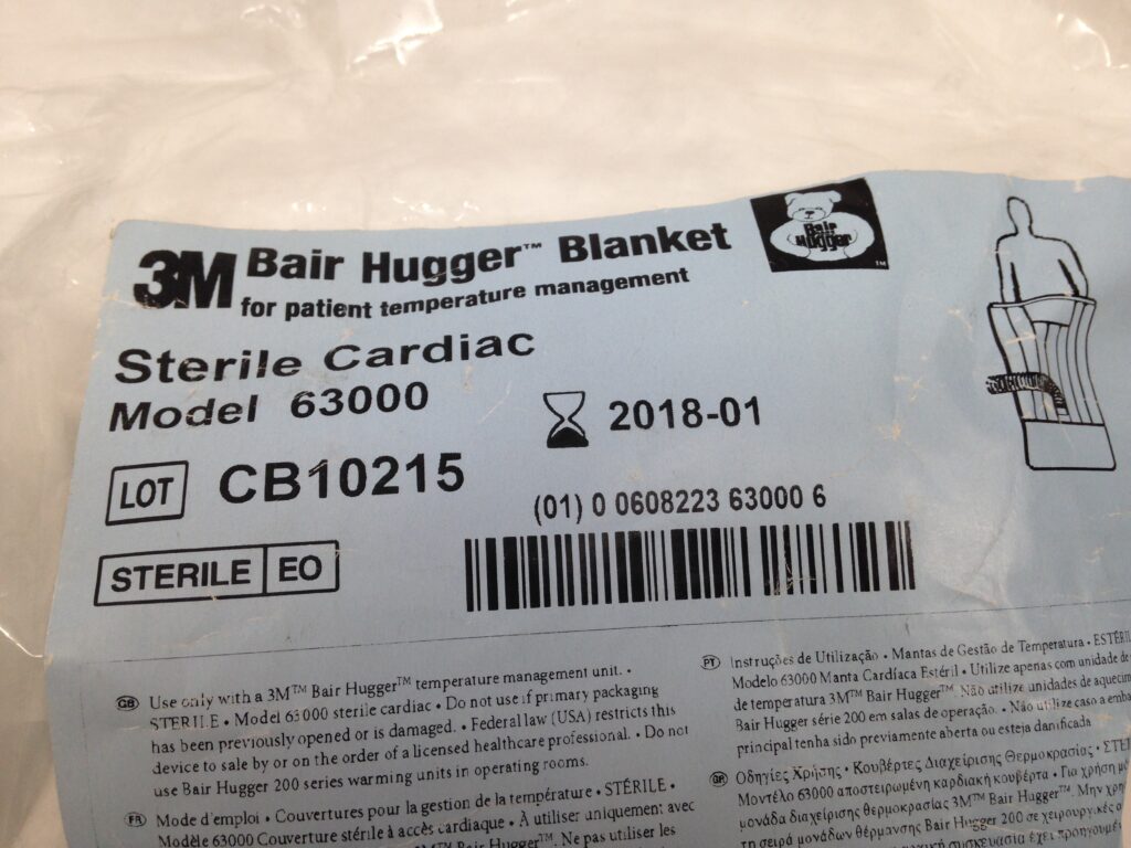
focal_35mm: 33
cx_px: 566
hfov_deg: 55.4
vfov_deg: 42.9
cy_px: 424
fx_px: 1078
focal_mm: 4.12
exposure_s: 1/60
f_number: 2.4
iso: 50
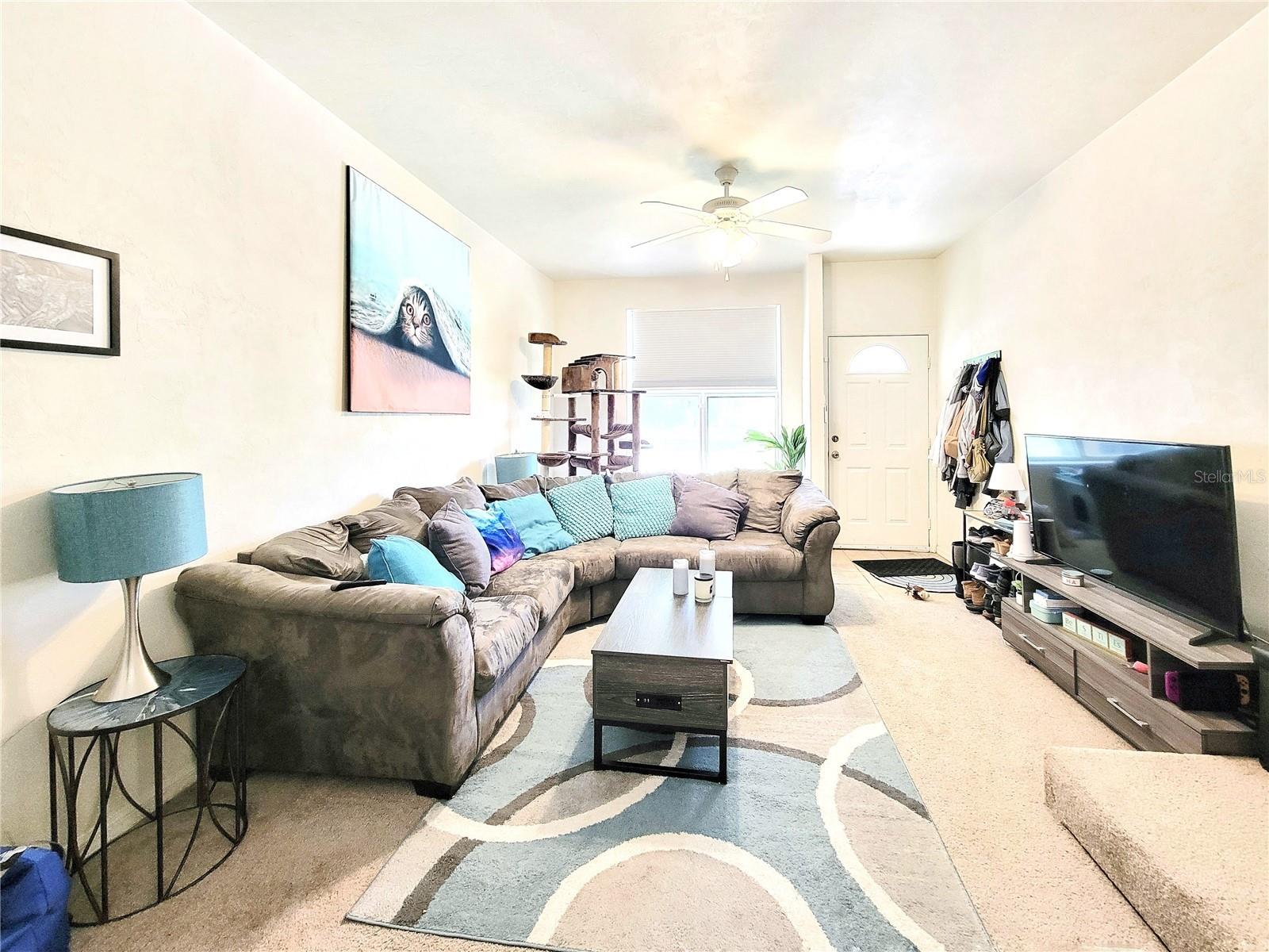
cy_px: 476
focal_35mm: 13
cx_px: 634
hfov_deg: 106.2
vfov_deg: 89.9
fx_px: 477
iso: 320
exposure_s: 1/30
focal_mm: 2.2
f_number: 2.2
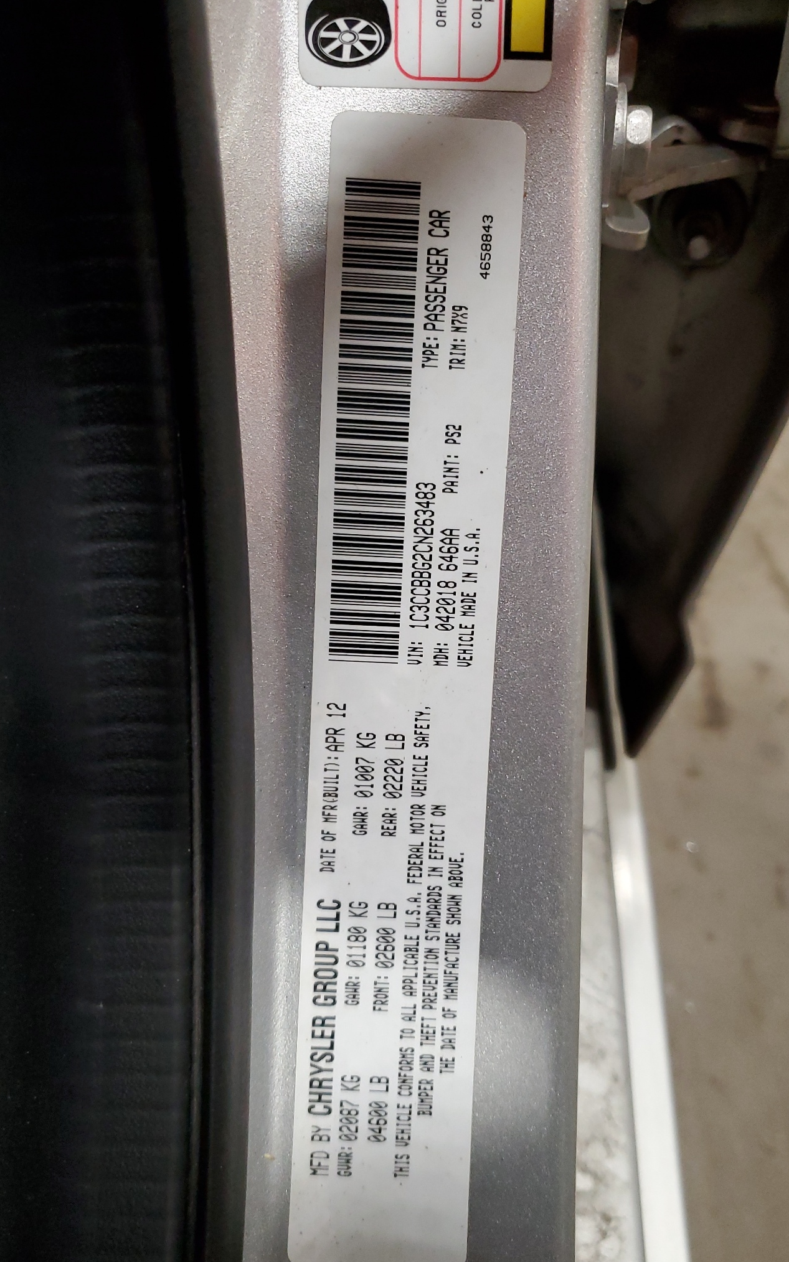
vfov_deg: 64.6
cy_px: 657
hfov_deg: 43.1
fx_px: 998
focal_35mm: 29
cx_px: 442
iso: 227
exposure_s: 1/60.2
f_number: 1.5
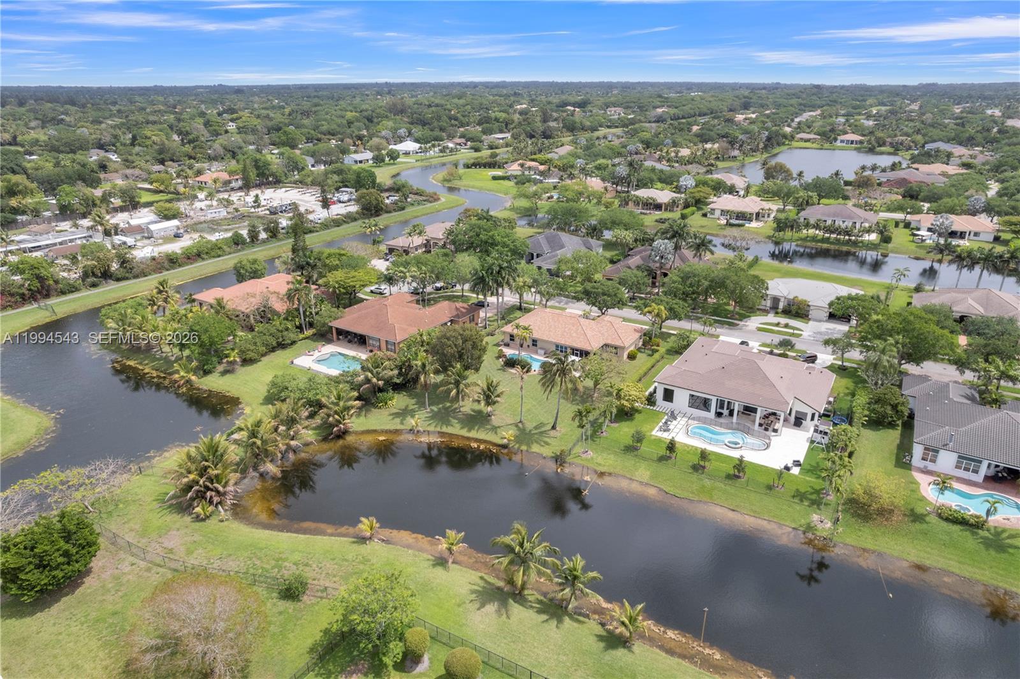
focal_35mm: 22
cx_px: 510
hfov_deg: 78.6
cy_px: 340
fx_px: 623
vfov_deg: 57.2
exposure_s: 1/2500
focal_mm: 8.38
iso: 110
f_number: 2.8
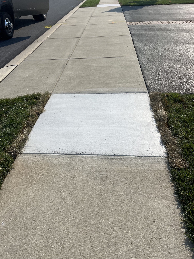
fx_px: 194
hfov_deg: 53.1
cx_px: 97
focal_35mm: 26
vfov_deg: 67.3
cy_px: 130
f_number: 1.6
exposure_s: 1/5556
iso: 50
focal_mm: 5.1
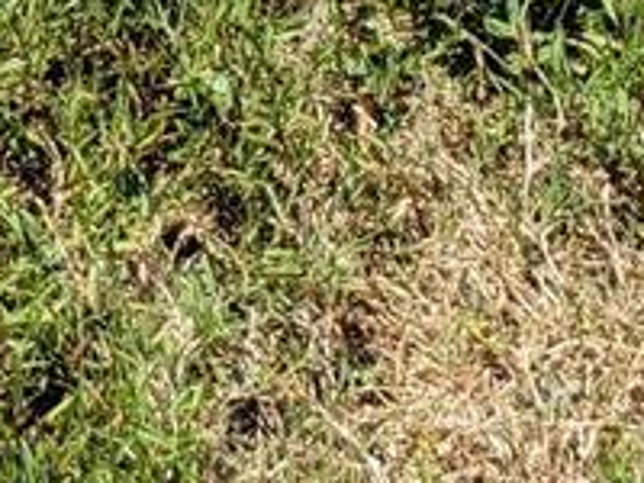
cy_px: -1916
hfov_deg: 10.1
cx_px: -557
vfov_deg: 5.8
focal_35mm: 184
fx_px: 3423
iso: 16
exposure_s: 1/699
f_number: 1.8
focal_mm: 6.7
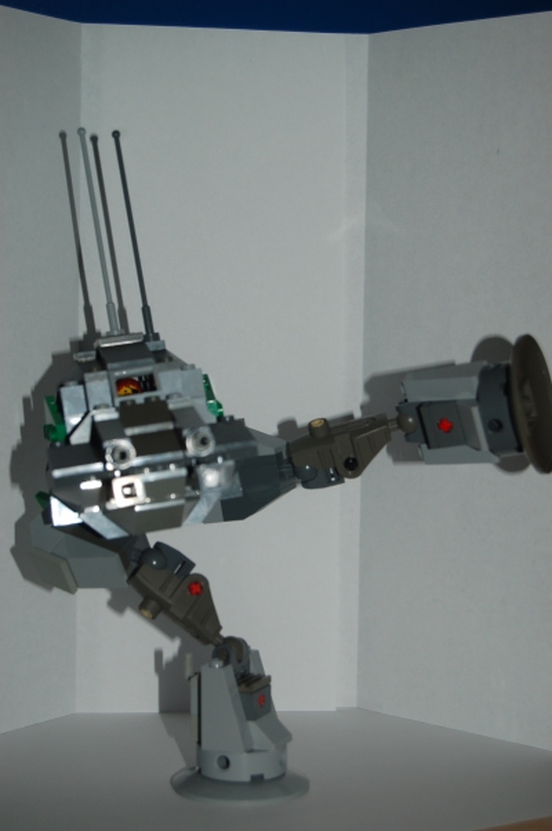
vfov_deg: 29.3
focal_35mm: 69
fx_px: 1591
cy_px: 416
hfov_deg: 19.7
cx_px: 276
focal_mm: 46
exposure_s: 1/125
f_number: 5.6
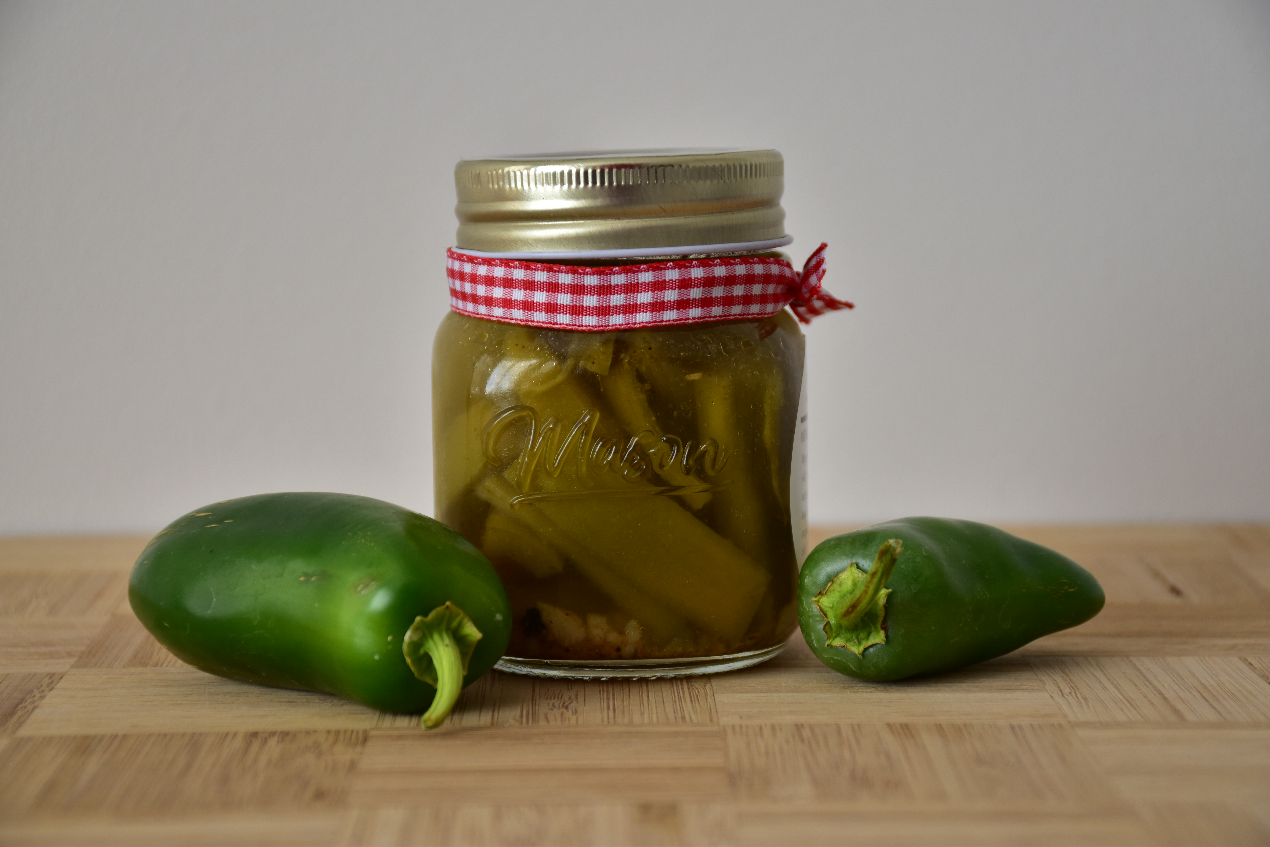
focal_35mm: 105
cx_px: 635
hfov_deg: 19.5
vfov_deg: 13.0
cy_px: 424
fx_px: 3704
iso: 200
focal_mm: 70
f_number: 6.3
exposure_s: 1/80
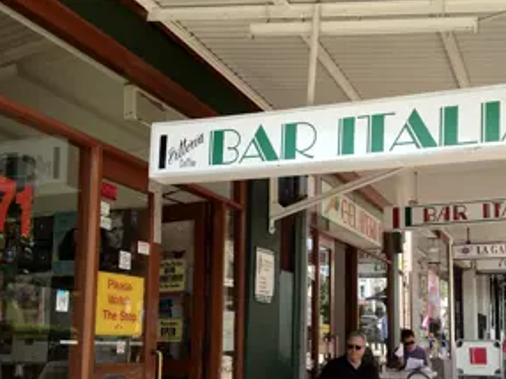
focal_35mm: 49
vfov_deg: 29.4
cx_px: 322
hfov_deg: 38.6
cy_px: 264
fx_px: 716
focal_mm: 4.28
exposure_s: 1/343
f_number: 2.4
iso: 64
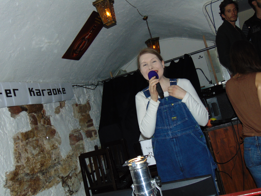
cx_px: 130
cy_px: 98
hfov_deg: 44.8
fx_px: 317
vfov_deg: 34.3
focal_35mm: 42
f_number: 3.3
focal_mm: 7.6
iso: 500
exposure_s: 1/60
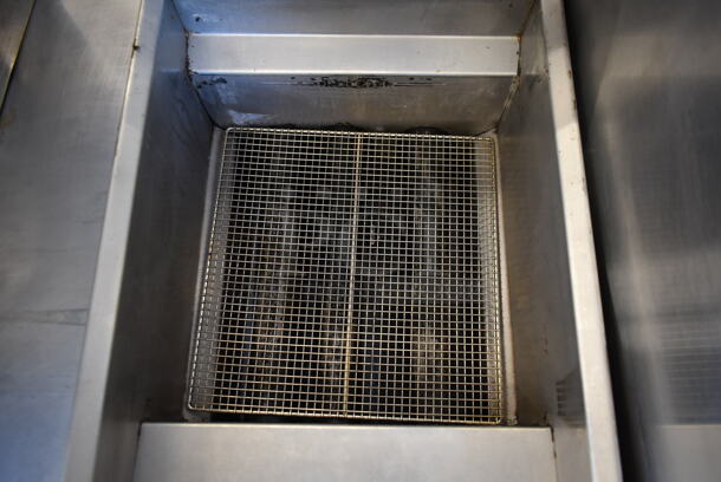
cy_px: 241
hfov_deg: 67.3
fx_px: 541
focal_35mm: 27
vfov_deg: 48.0
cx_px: 360
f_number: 3.5
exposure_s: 1/30
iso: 900
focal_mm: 18
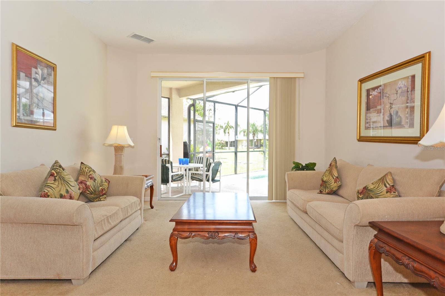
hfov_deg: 85.4
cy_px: 148
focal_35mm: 20
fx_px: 241
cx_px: 222
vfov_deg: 63.2
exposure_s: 1/125
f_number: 5.6
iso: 280
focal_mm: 13
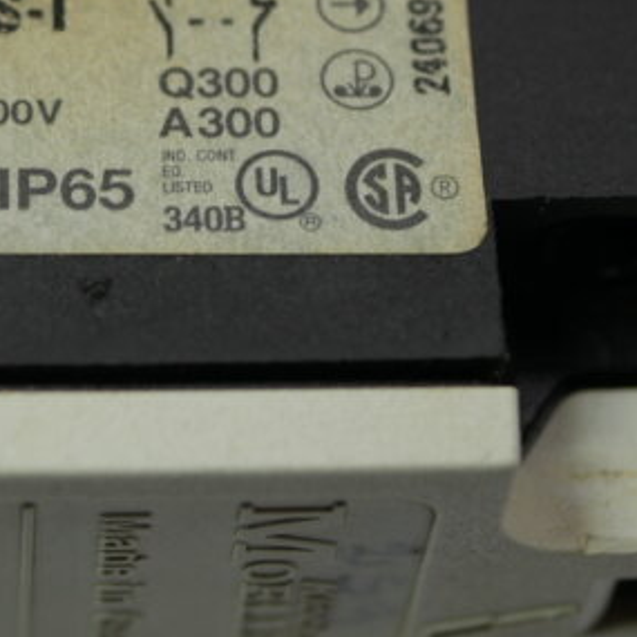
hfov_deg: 11.7
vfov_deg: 11.7
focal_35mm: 149
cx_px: 194
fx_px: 3102
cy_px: 219
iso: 200
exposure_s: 1/125
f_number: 3.2
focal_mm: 30
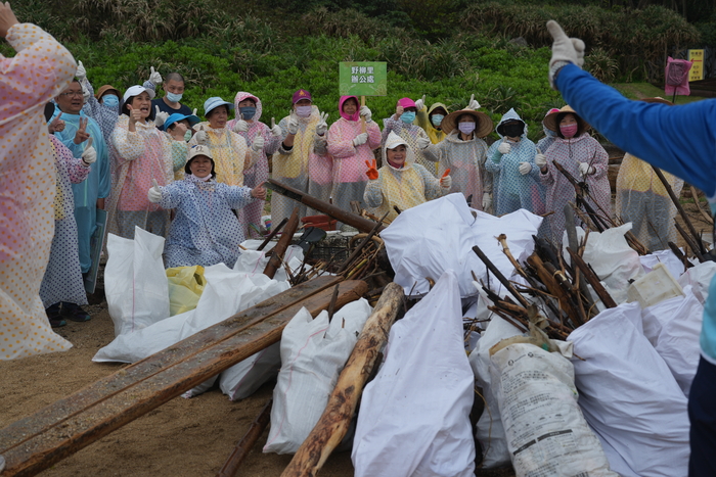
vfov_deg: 29.9
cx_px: 358
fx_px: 895
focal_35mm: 45
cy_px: 238
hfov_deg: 43.6
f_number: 4.5
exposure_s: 1/320
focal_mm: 45
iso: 125
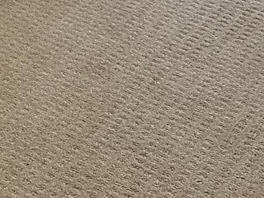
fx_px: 1174
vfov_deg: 8.1
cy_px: -414
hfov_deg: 11.8
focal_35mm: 154
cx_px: -219
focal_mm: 6.86
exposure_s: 1/120
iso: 125
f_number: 1.78
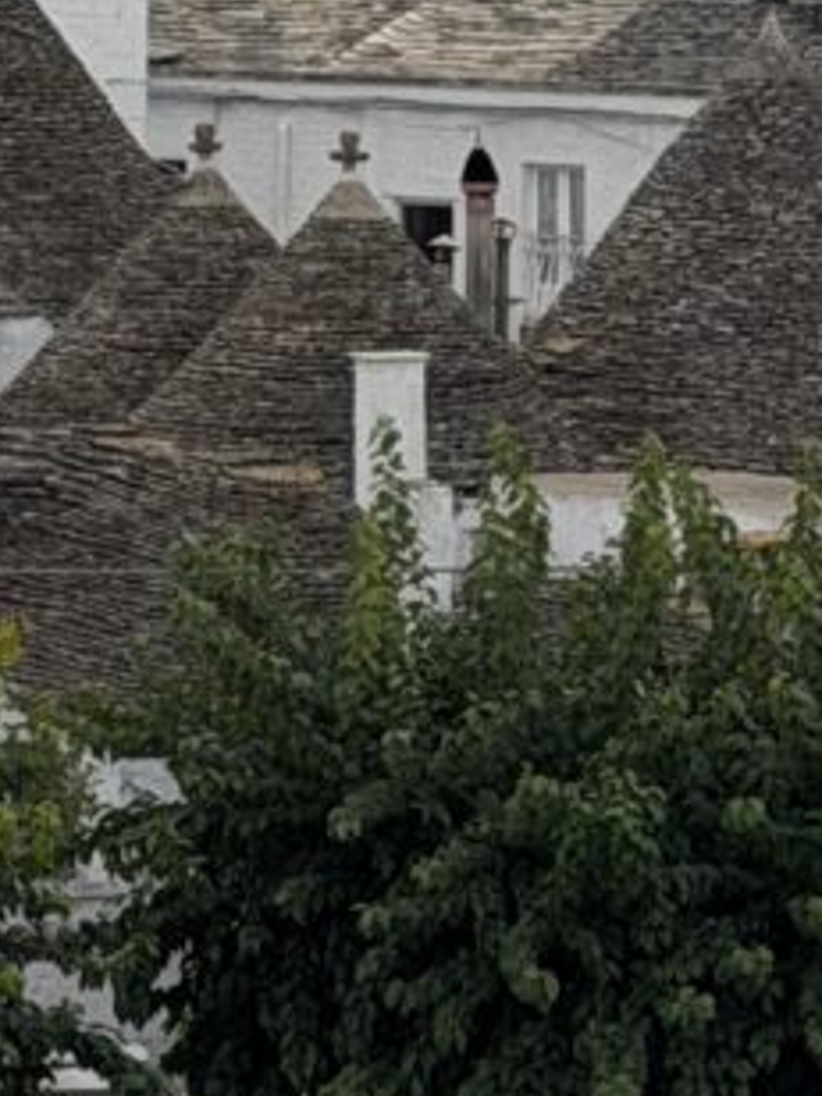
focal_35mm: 319
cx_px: -192
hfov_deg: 4.6
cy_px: -616
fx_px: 10100
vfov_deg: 6.1
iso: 100
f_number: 1.78
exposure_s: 1/1838
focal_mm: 6.76
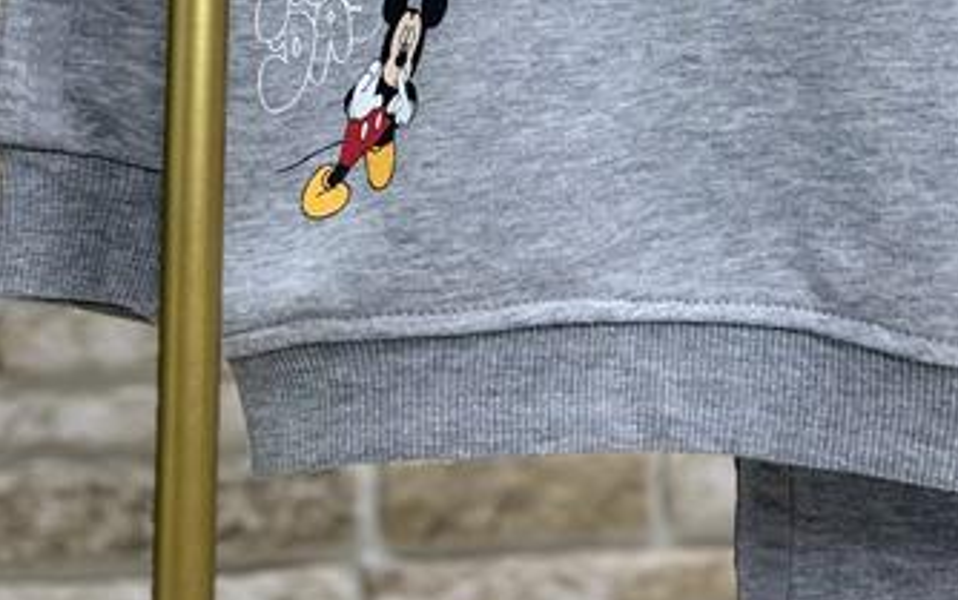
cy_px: -281
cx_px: 671
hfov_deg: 33.1
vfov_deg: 18.9
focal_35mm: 61
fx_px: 1593
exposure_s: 1/100
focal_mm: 6.86
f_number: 1.78
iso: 80
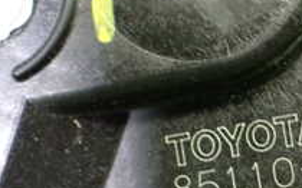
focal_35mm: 91
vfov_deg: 14.3
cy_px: 141
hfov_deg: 21.8
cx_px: 315
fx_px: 749
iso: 800
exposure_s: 1/30
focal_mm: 5.4
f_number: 2.3
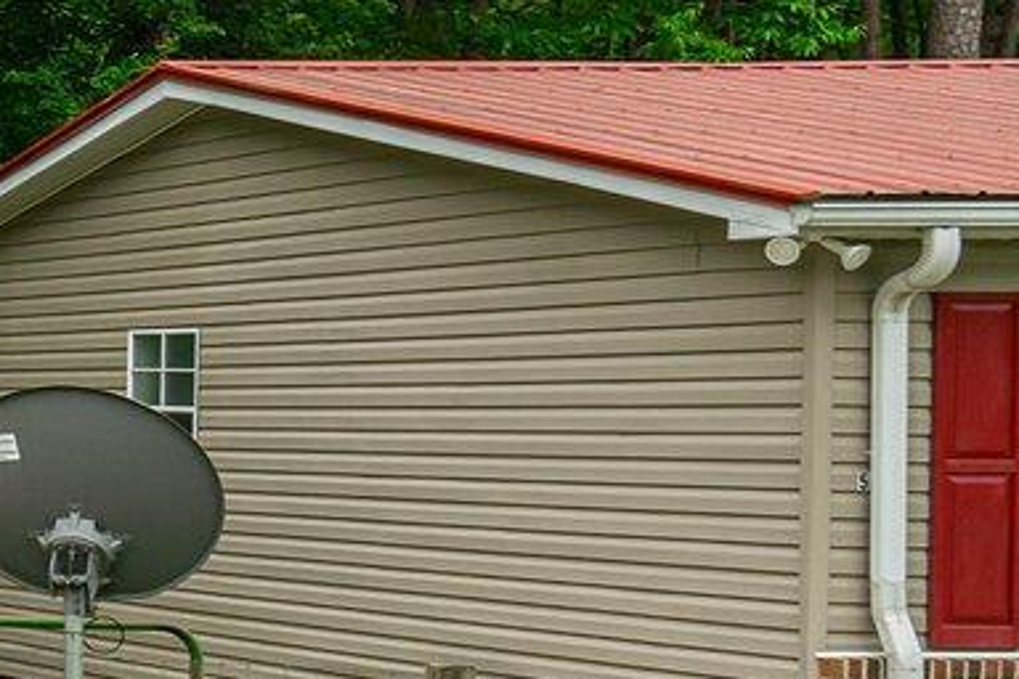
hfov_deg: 13.0
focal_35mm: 99
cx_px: -1677
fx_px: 2793
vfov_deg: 13.8
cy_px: 451
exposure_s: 1/100
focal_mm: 18.5
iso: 320
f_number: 8
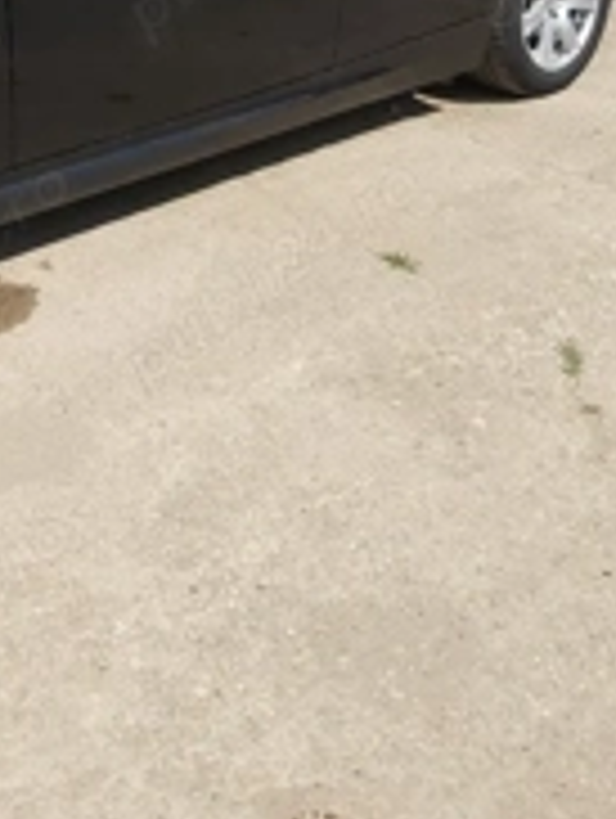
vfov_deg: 31.0
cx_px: 13
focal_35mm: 57
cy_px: -22
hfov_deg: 24.6
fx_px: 1349
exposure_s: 1/3333
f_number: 1.7
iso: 64
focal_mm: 3.92
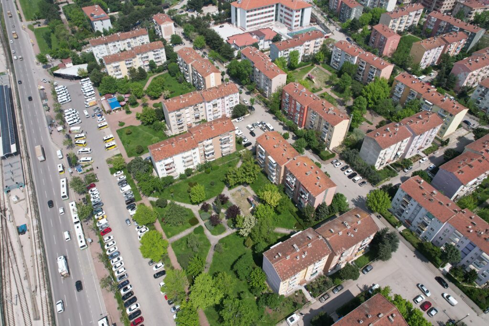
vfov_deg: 57.2
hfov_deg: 78.6
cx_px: 244
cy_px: 163
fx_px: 299
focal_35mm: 22
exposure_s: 1/2500
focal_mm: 8.38
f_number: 2.8
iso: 120
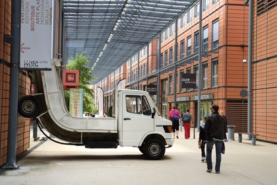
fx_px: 431
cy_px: 92
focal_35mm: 56
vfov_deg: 24.2
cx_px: 138
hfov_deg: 35.6
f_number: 5
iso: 200
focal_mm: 56
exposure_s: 1/200
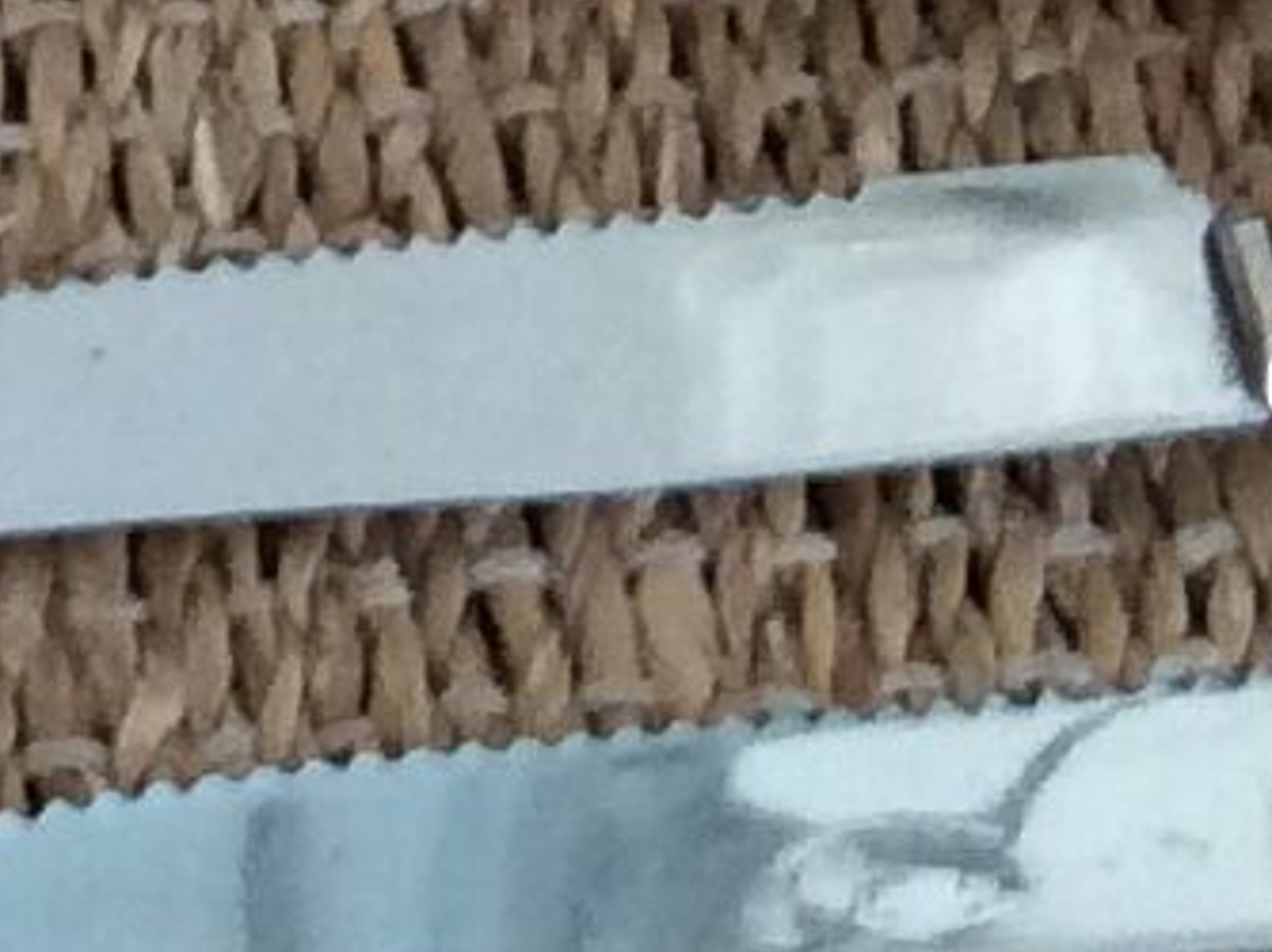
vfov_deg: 5.8
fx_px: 9106
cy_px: -1234
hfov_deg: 7.7
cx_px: -1200
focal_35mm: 248
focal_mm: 3.3
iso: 100
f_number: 2.4
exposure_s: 1/25
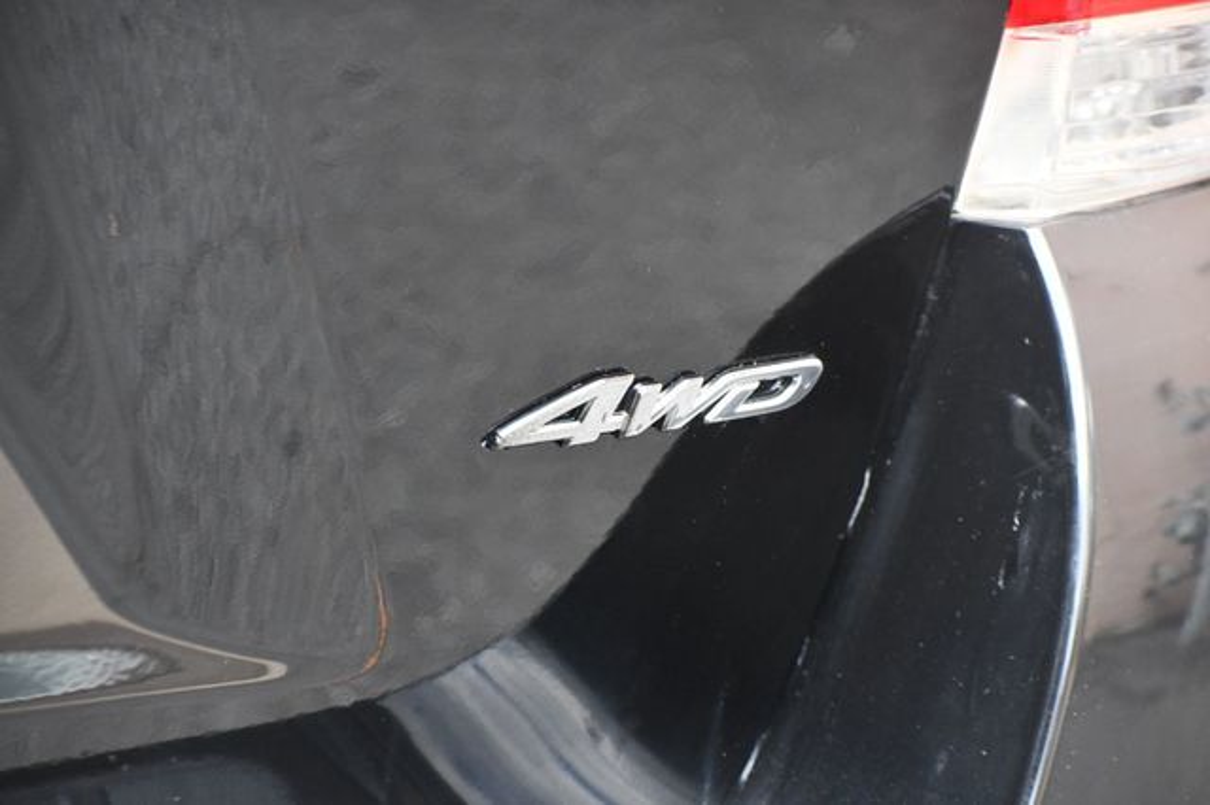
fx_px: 6786
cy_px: 402
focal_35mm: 202
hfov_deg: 10.2
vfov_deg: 6.8
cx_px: 605
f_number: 4.8
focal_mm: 135
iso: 1800
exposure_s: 1/250
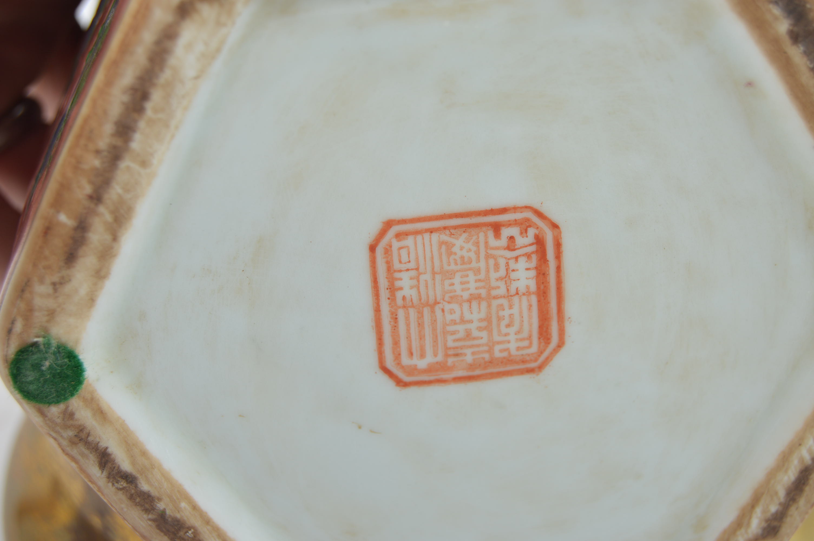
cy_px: 270
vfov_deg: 20.1
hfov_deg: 29.9
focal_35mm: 68
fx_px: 1525
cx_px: 407
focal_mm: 45
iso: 100
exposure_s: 1/80
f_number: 7.1
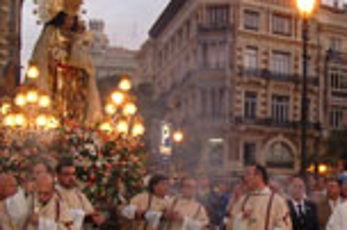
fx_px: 648
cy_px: 154
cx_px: 347
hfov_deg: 28.2
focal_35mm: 67
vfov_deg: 20.1
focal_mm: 17
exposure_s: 1/60
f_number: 5.6
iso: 400
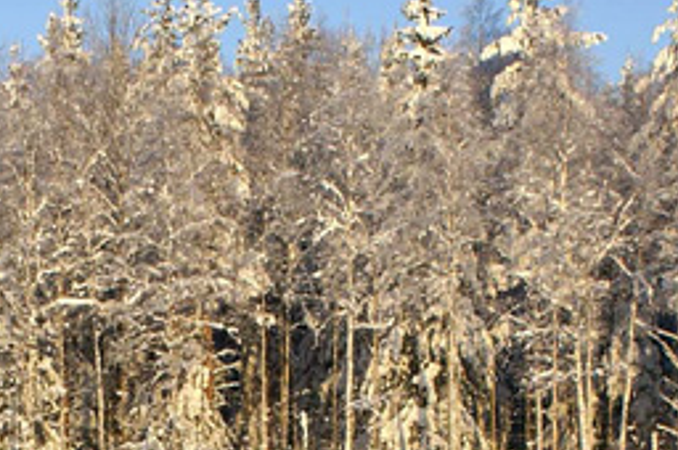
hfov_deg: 16.7
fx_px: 2295
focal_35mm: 122
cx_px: 130
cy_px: 666
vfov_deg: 10.8
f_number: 9
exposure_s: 1/125
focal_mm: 26
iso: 100
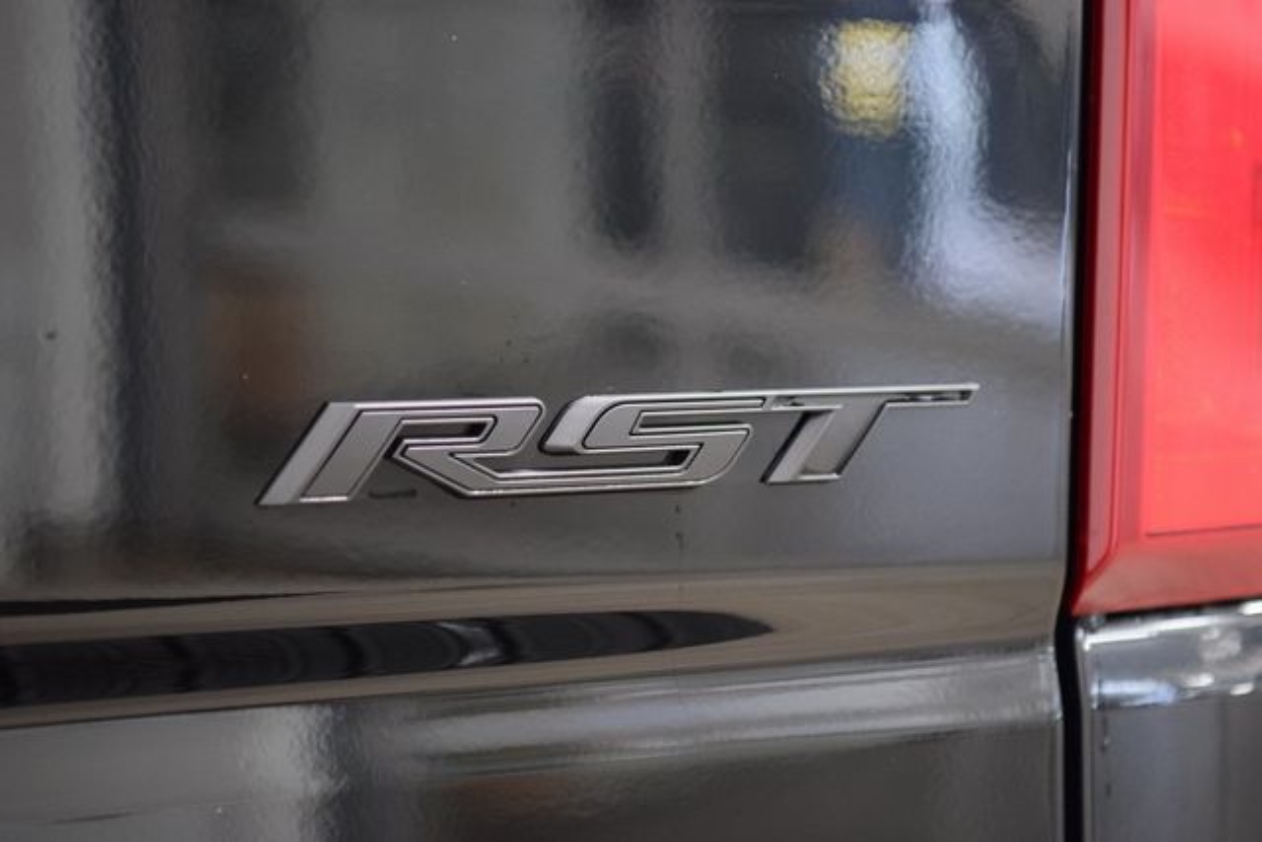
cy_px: 421
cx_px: 631
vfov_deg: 13.0
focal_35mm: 105
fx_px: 3681
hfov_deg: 19.5
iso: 1600
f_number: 2.8
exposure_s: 1/20
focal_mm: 70
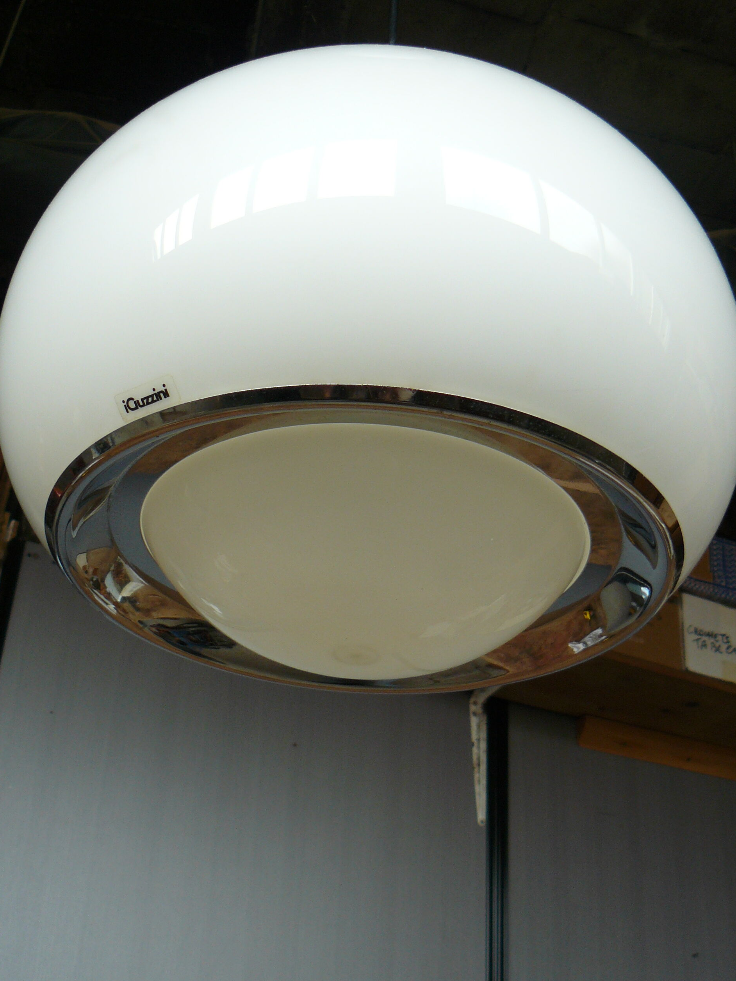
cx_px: 372
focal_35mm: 44
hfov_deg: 32.9
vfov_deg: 42.9
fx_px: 1247
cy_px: 522
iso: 100
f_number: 2.8
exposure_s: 1/80
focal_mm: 6
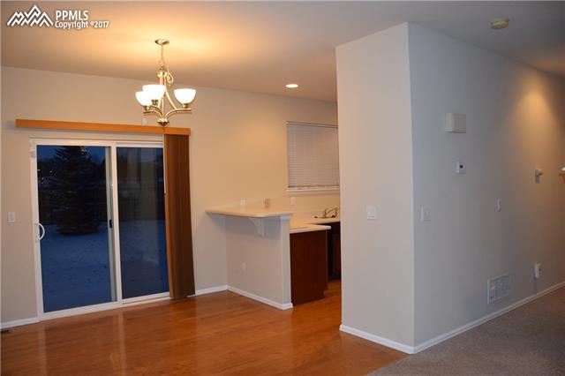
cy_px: 188
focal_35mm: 27
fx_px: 424
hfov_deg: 67.4
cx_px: 282
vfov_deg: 47.9
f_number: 5
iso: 800
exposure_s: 1/100
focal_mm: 18
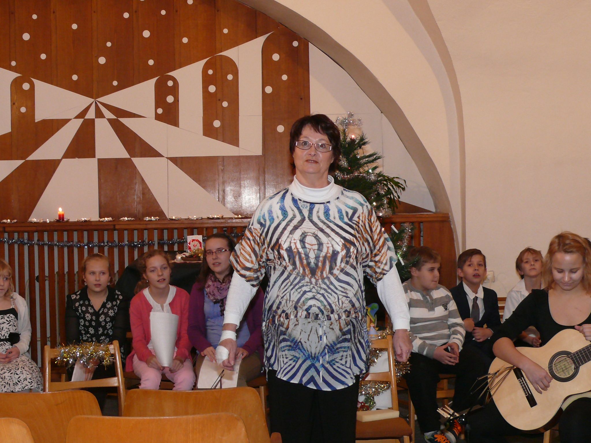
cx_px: 296
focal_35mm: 67
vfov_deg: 21.9
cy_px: 222
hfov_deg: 29.0
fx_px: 1144
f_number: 3.2
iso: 200
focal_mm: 10.6
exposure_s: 1/30
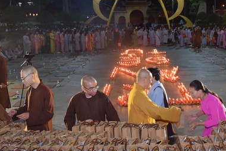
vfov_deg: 32.2
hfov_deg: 46.6
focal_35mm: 41
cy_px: 40
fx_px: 258
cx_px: 150
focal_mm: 24
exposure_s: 1/125
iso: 1000
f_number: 5
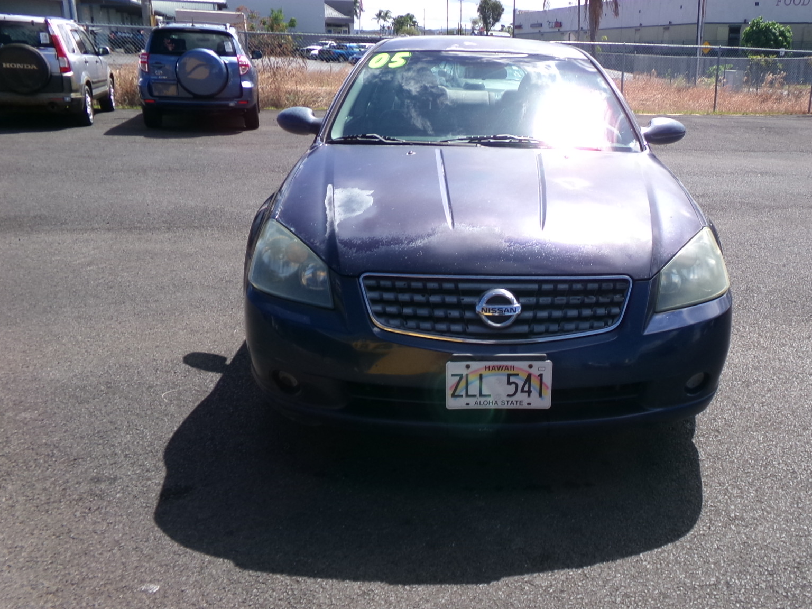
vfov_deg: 44.1
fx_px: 751
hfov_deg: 55.9
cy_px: 278
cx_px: 525
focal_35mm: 32
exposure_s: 1/85
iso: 100
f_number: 11.07
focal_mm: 4.3
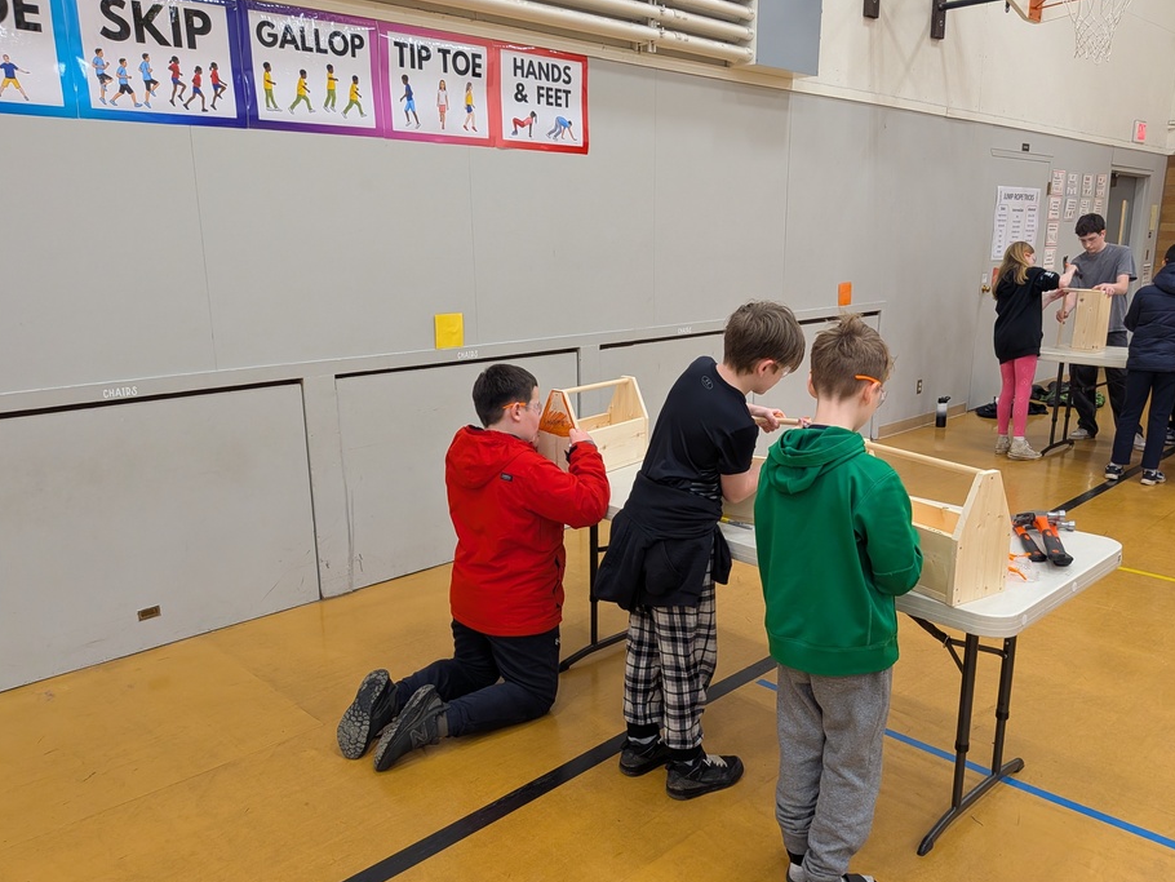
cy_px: 467
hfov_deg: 65.3
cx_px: 611
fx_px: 917
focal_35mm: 27
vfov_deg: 51.3
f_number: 1.7
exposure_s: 1/106
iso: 214
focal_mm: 4.53
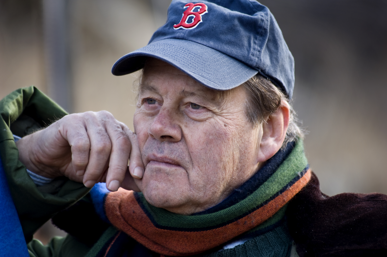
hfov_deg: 6.9
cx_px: 194
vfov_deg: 4.6
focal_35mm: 300
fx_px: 3221
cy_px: 128
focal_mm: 200
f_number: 3.2
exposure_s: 1/80
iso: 100
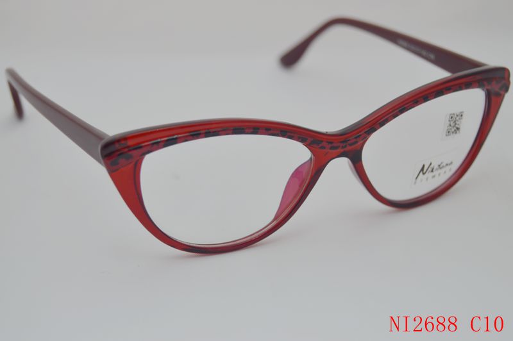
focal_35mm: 78
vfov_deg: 17.5
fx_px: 1111
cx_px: 256
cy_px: 170
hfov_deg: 26.0
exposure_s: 1/8
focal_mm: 52
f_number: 5.6
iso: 100
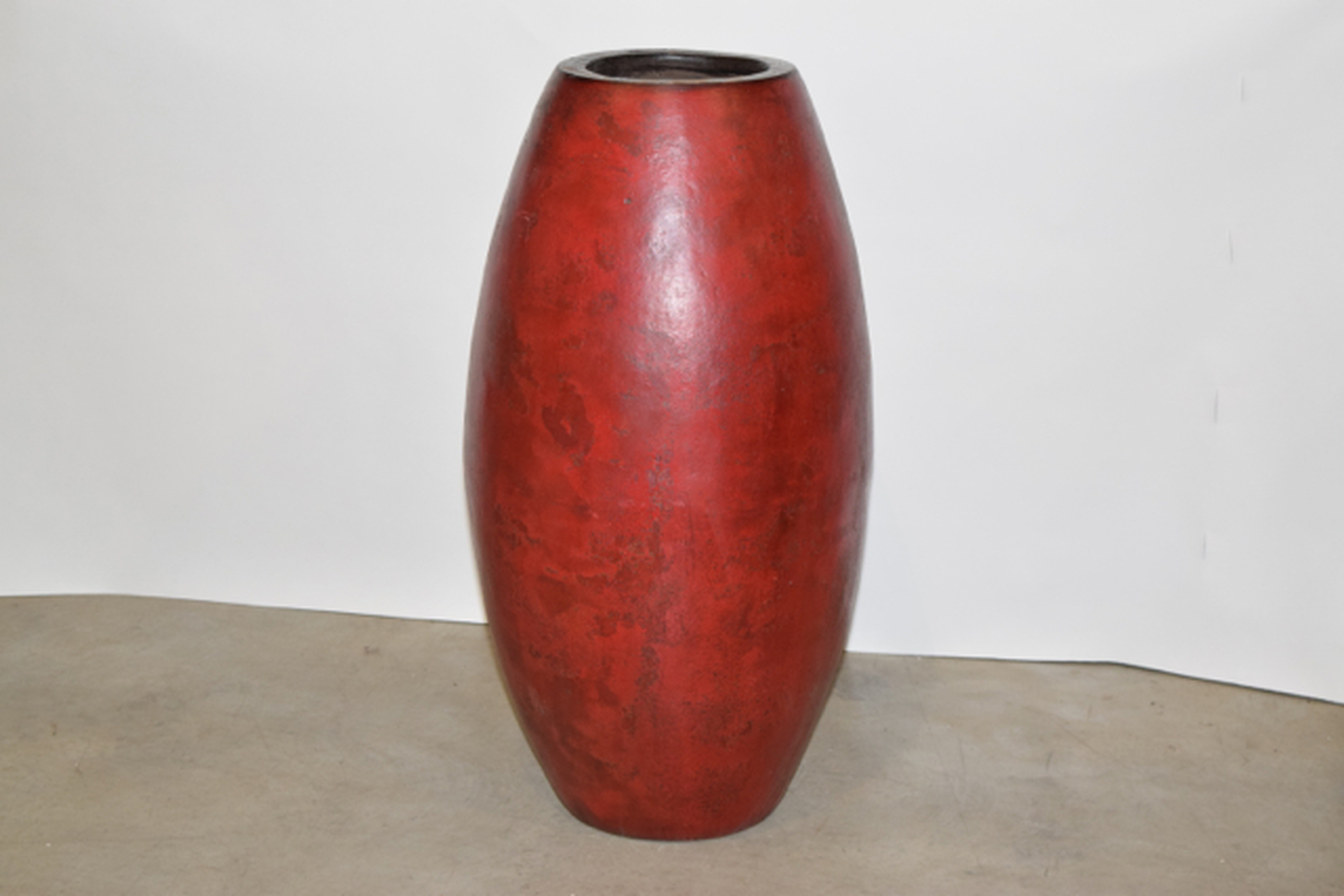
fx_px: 2520
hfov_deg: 29.9
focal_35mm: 68
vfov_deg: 20.2
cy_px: 448
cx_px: 672
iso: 800
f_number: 5.6
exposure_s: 1/125
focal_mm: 45
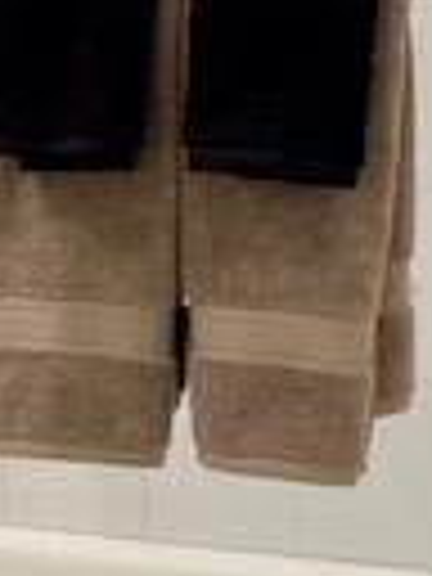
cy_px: 54
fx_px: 2163
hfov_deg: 10.3
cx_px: -508
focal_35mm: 130
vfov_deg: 15.0
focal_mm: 4.25
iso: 80
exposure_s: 1/120
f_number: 1.8
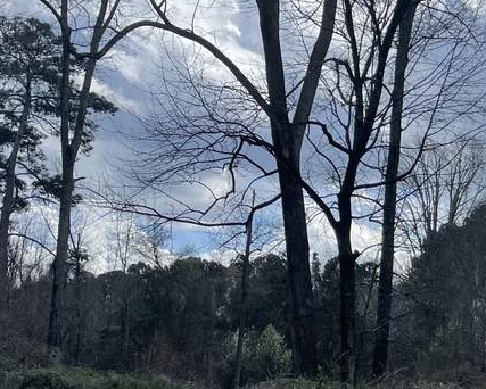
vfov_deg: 20.1
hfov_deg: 21.8
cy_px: 243
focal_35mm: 76
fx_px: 1094
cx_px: 677
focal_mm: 4.2
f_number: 1.6
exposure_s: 1/4831
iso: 32
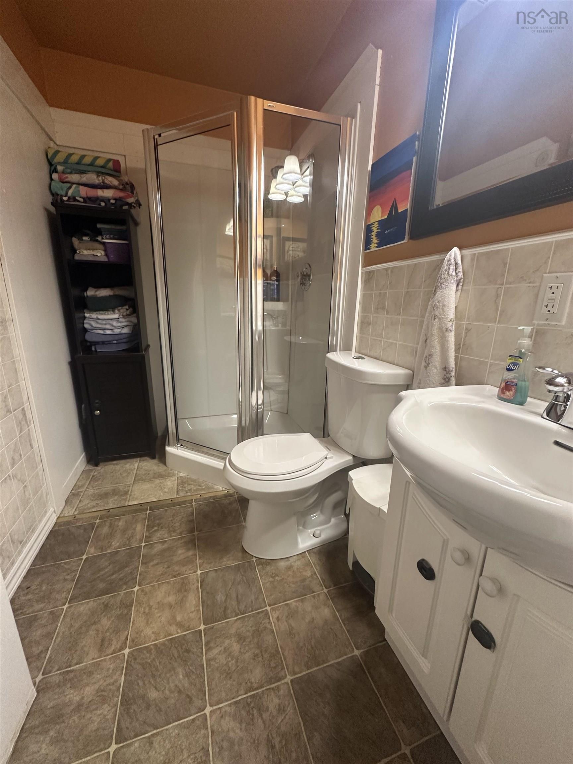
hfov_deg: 85.7
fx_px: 309
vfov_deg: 102.1
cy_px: 382
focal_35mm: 14
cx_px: 286
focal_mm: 2.22
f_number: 2.2
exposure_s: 1/60
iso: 320
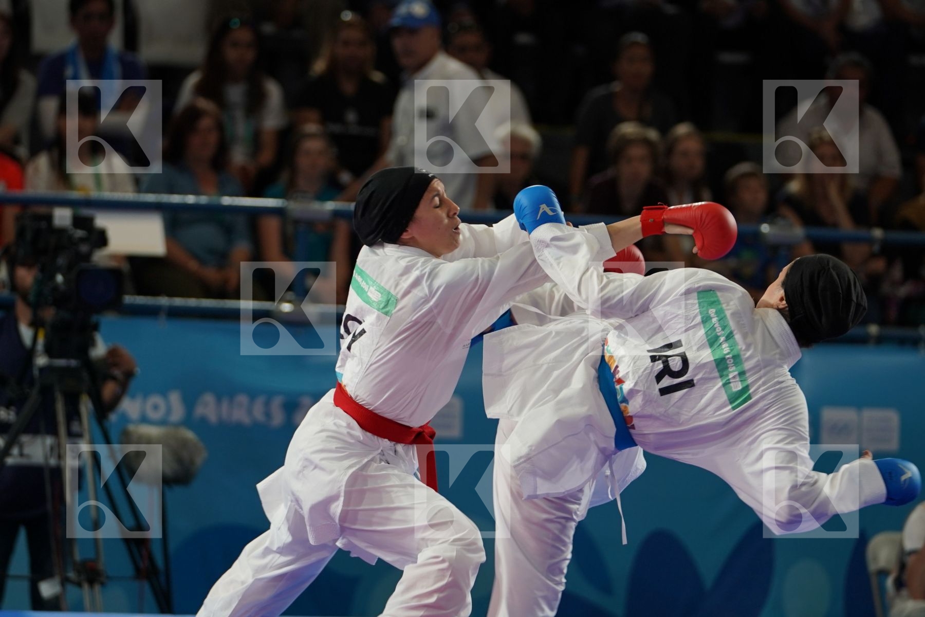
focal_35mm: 220
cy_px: 308
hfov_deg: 9.4
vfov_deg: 6.2
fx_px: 5652
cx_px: 462
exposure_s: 1/500
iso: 400
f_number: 2.8
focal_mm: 147
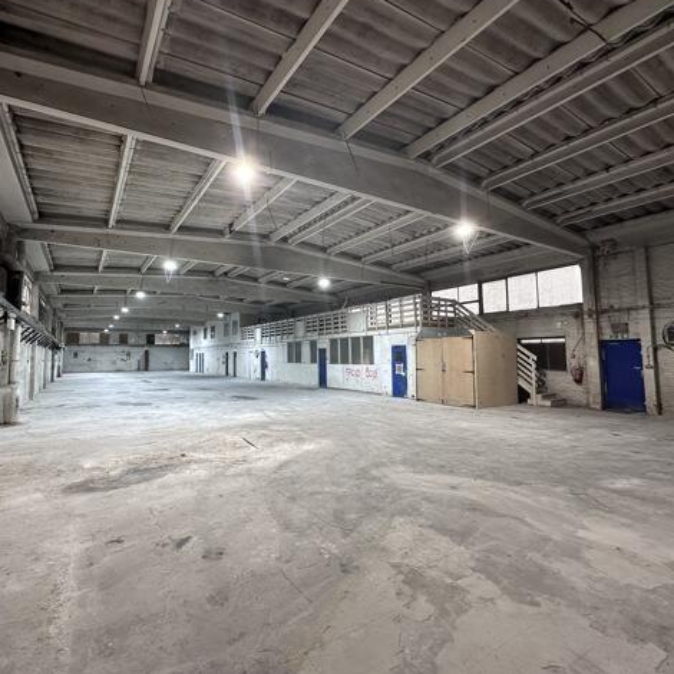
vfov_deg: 84.0
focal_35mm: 17
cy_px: 328
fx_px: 374
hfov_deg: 83.5
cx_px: 290
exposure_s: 1/50
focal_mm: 2.22
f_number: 2.2
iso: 160
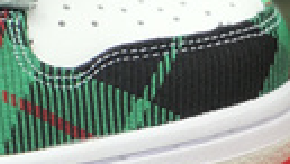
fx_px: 2734
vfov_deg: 3.4
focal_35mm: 355
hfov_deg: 6.0
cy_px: -118
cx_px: -243
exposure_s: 1/267
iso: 20
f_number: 2.8
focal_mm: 6.6
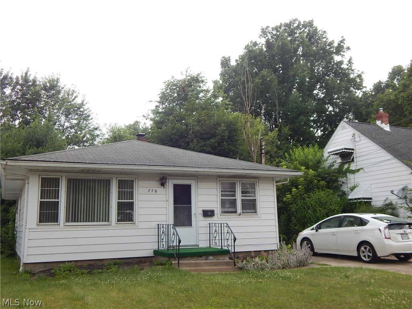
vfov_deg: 41.8
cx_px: 206
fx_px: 405
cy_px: 154
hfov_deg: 54.0
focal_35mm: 34
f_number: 3.3
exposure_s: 1/160
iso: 125
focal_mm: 6.1
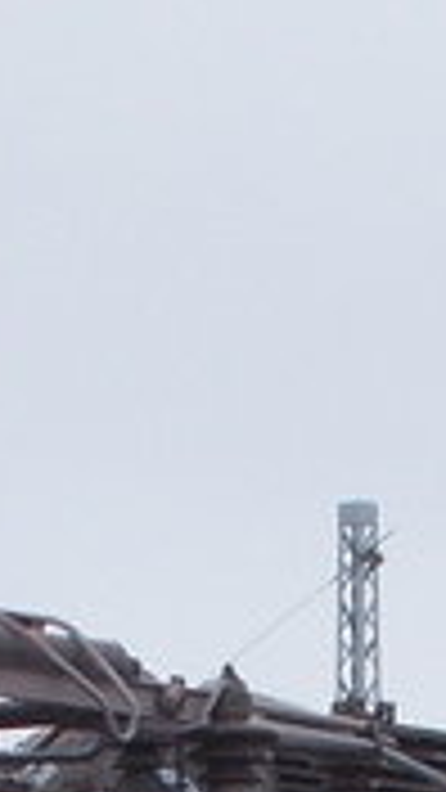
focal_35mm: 490
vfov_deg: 4.3
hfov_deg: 2.5
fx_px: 10302
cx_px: 279
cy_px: 1620
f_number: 5.3
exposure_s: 1/60
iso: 100
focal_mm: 11.8
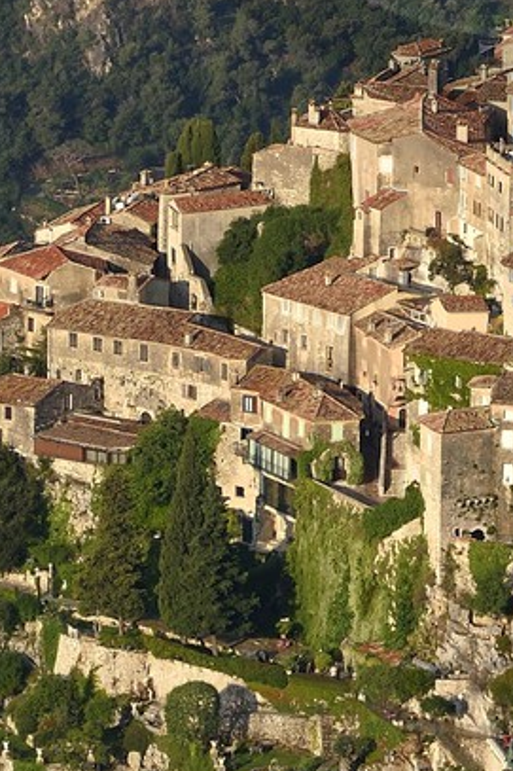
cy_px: -477
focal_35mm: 609
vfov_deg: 3.4
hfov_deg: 2.3
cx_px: 576
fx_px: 13027
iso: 200
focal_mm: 155
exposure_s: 1/250
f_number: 11
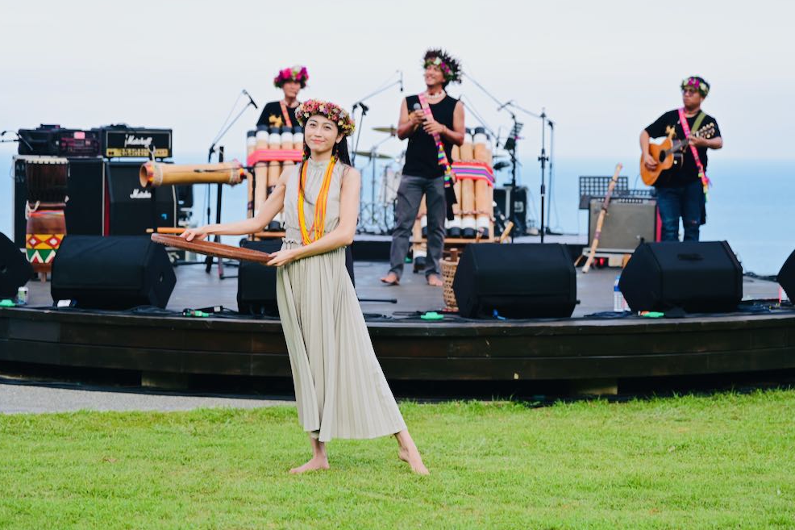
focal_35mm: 71
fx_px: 1568
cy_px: 263
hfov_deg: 28.5
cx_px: 398
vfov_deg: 19.2
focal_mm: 70
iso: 320
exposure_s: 1/800
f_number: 3.2
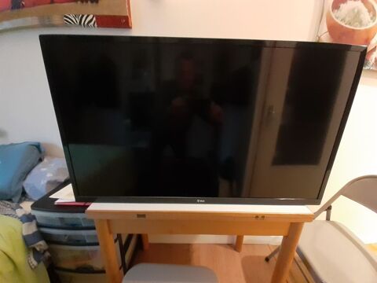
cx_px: 188
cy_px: 142
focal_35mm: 13
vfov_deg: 89.9
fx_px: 142
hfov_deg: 106.2
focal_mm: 1.13
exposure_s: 1/10
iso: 500
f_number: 2.2
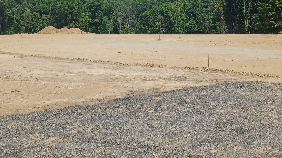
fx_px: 366
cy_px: -4
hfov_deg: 42.0
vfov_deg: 23.3
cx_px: 160
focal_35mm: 49
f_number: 1.8
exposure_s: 1/508
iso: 32
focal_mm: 4.6
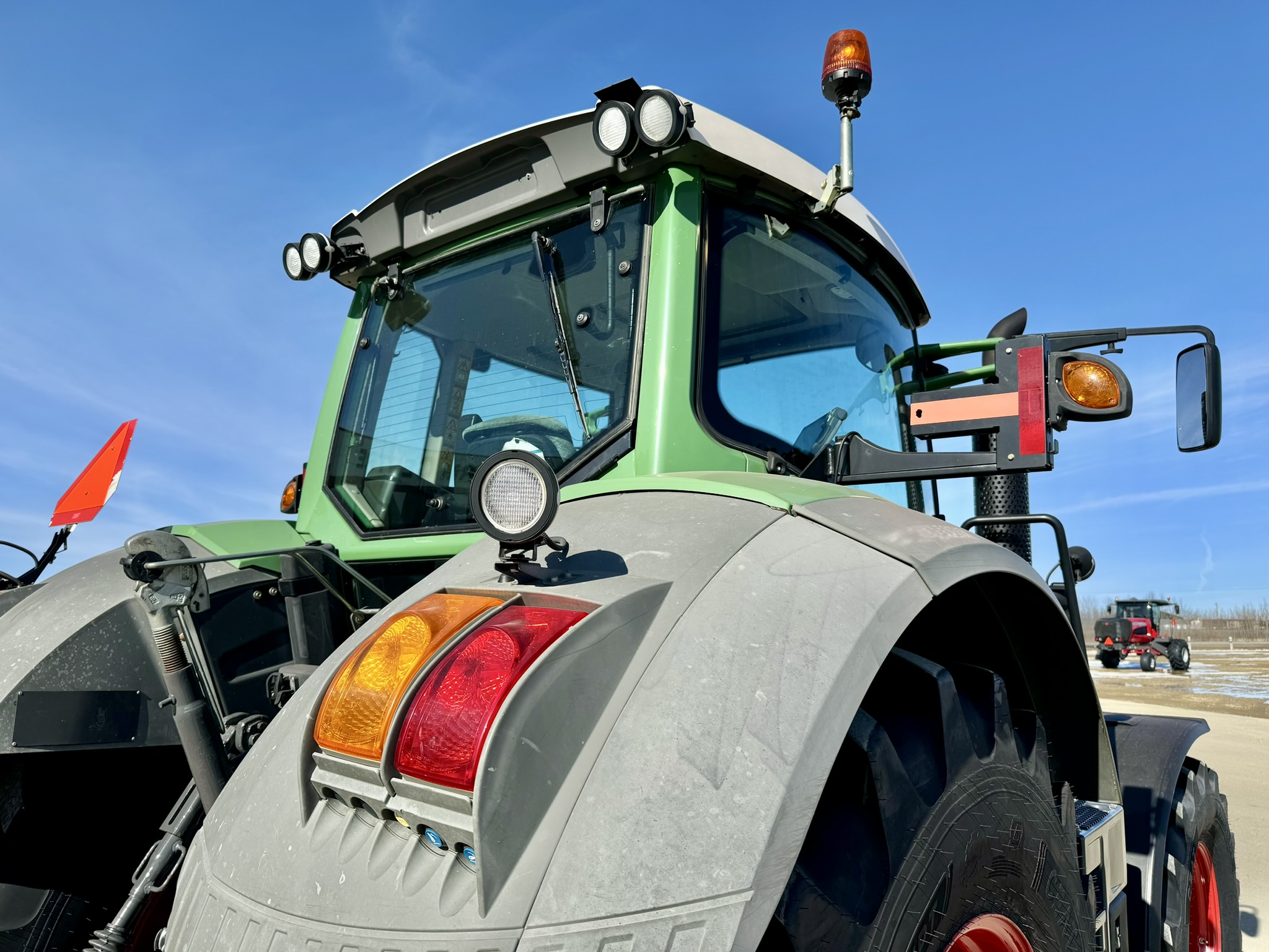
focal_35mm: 24
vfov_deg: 56.8
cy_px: 476
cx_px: 634
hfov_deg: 71.6
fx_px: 880
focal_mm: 6.76
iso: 80
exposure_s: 1/4950
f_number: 1.78
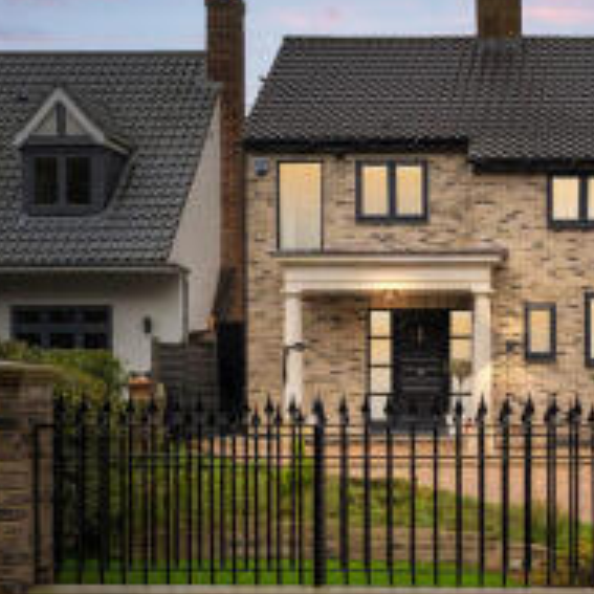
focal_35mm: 79
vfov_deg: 21.9
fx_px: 1534
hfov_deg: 21.0
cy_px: 278
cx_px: 625
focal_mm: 25
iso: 500
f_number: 7.1
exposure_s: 1/500
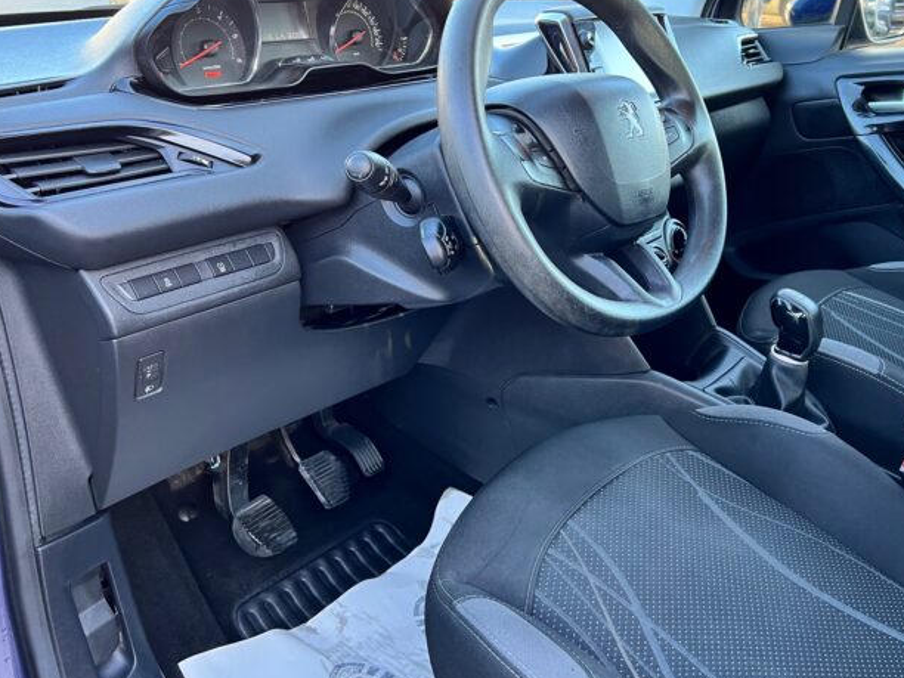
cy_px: 326
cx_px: 535
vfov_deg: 41.8
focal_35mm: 34
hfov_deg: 53.6
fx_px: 888
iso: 125
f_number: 1.5
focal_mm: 5.7
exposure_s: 1/82
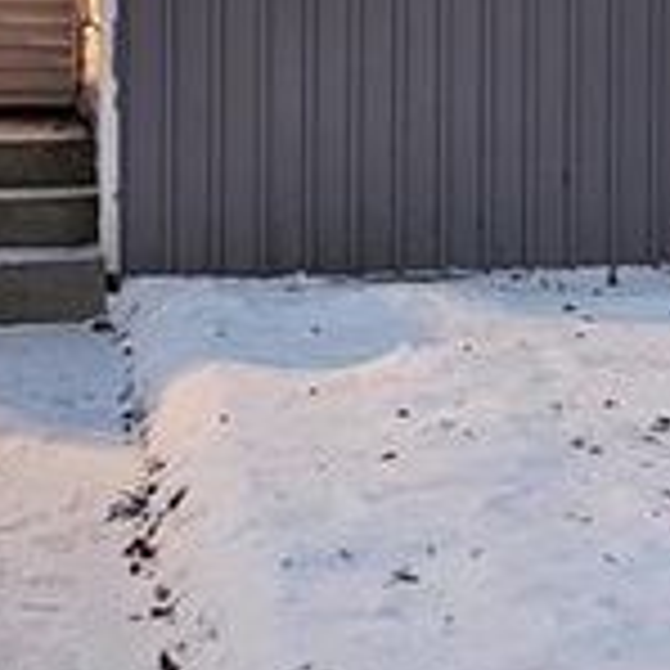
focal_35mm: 91
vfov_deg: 18.7
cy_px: 38
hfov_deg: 18.8
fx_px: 1993
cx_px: 571
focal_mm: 6.3
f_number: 1.7
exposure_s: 1/120
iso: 800
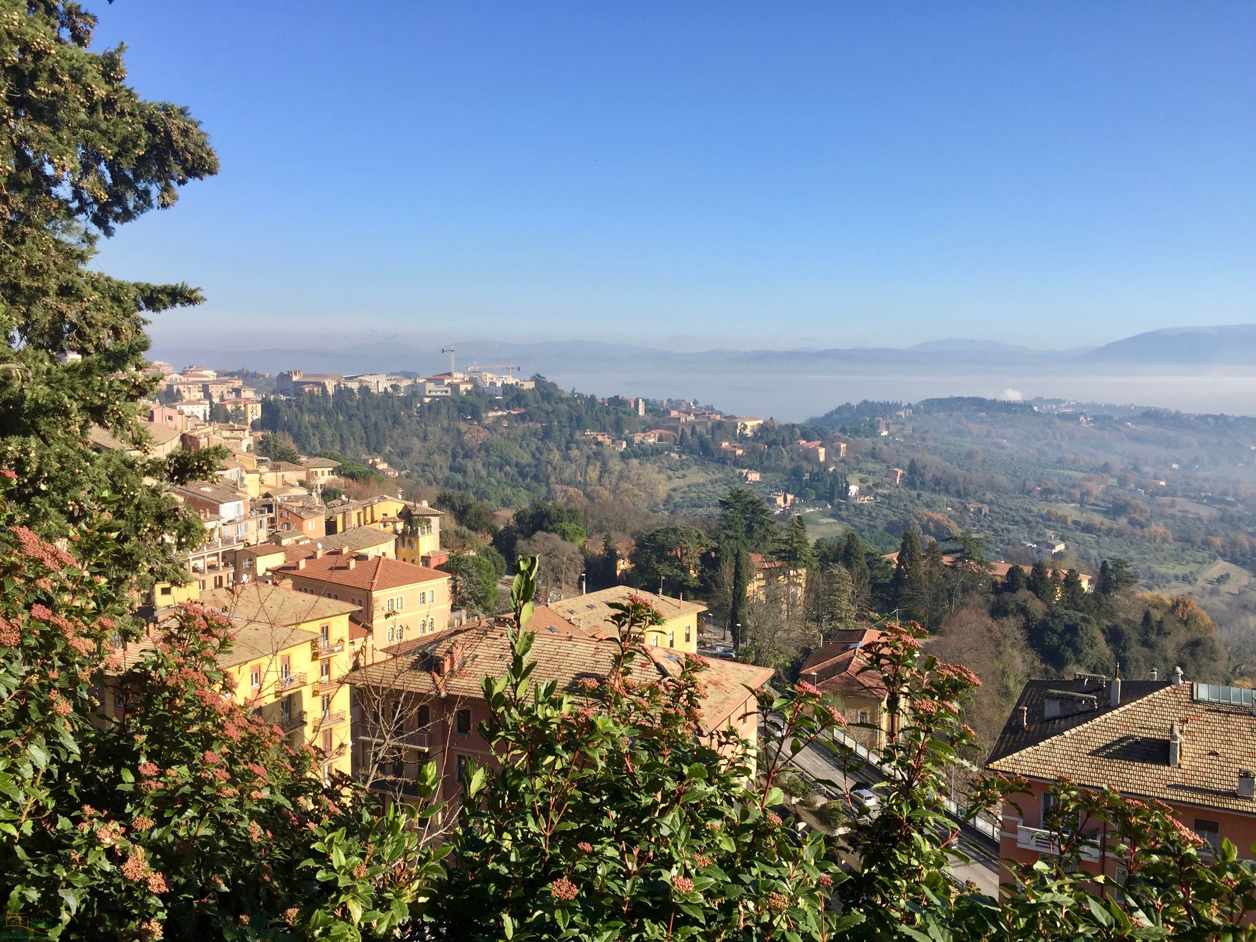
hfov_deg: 61.7
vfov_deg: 48.2
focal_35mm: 29
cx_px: 628
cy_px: 471
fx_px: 1052
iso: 32
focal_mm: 4.15
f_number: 2.2
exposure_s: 1/1412
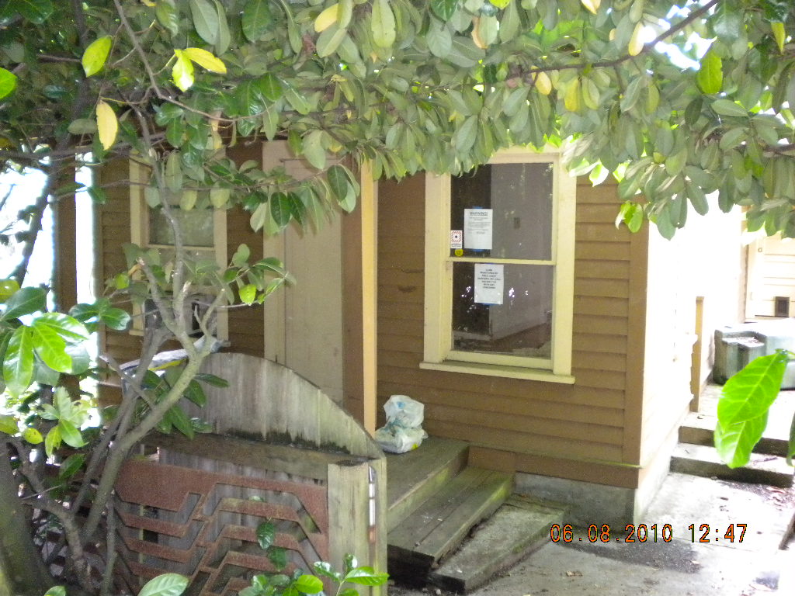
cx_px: 398
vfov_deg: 40.7
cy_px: 298
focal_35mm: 35
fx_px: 804
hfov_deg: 52.6
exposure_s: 1/37.1
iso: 800
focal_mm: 6.3
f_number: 3.1
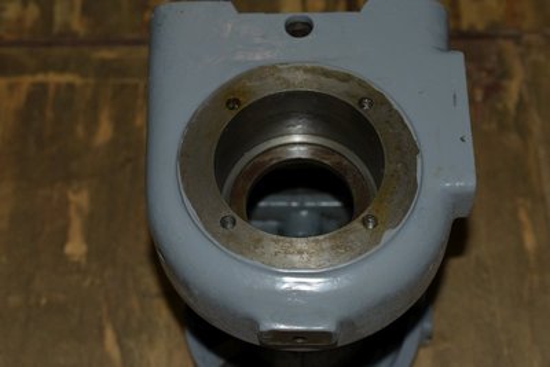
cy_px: 184
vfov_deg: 22.6
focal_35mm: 60
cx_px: 275
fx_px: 917
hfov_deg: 33.4
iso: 250
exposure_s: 1/100
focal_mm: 40
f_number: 5.6
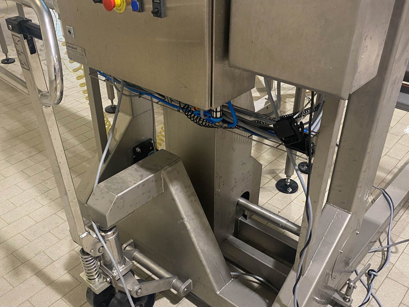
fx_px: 413
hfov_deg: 52.6
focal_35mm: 35
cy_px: 191
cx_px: 196
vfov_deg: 40.4
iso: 200
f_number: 1.8
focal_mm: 4.25
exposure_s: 1/50
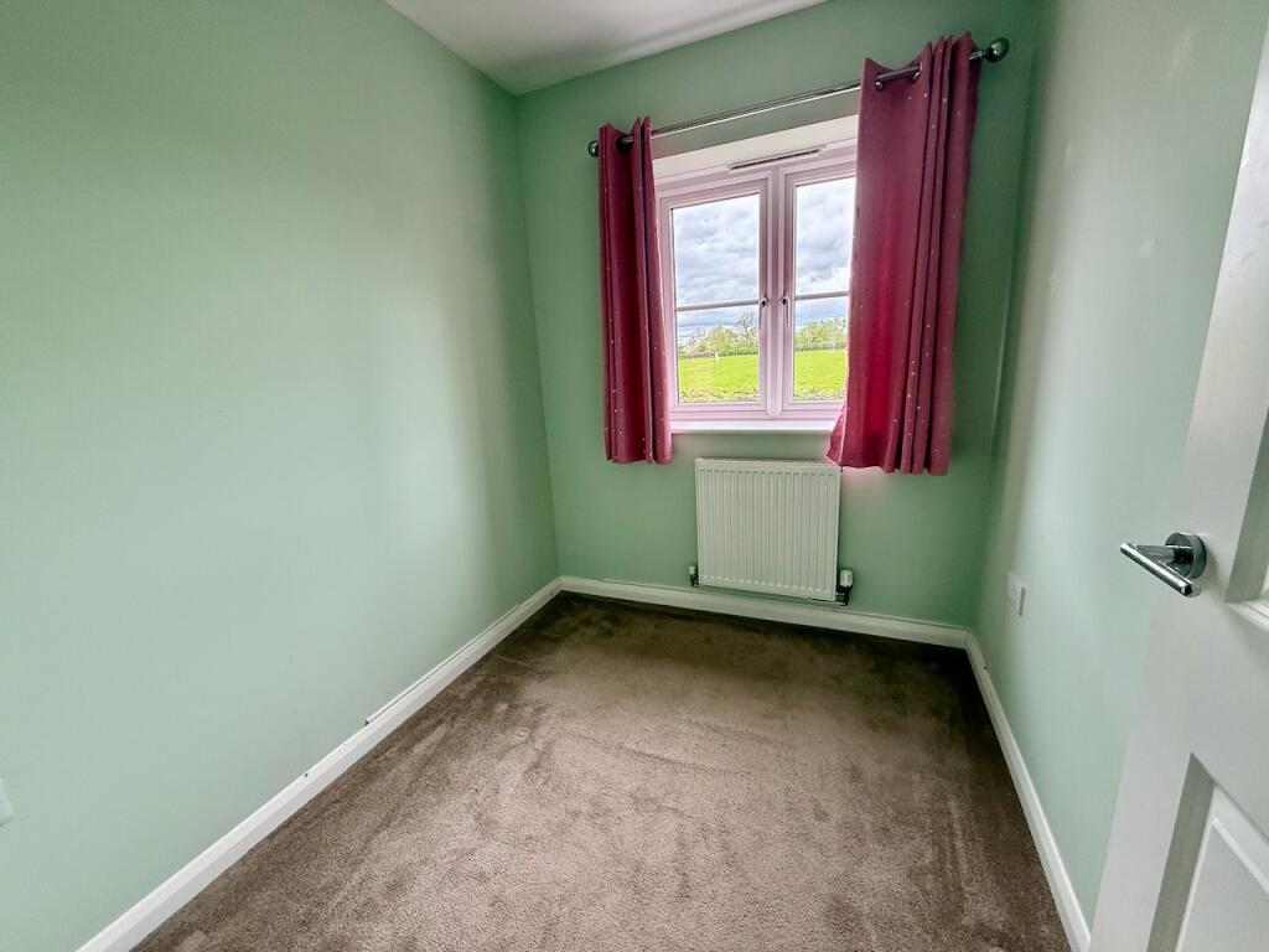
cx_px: 634
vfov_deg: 85.7
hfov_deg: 102.1
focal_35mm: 14
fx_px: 513
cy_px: 476
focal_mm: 2.22
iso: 160
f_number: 2.2
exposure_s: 1/99
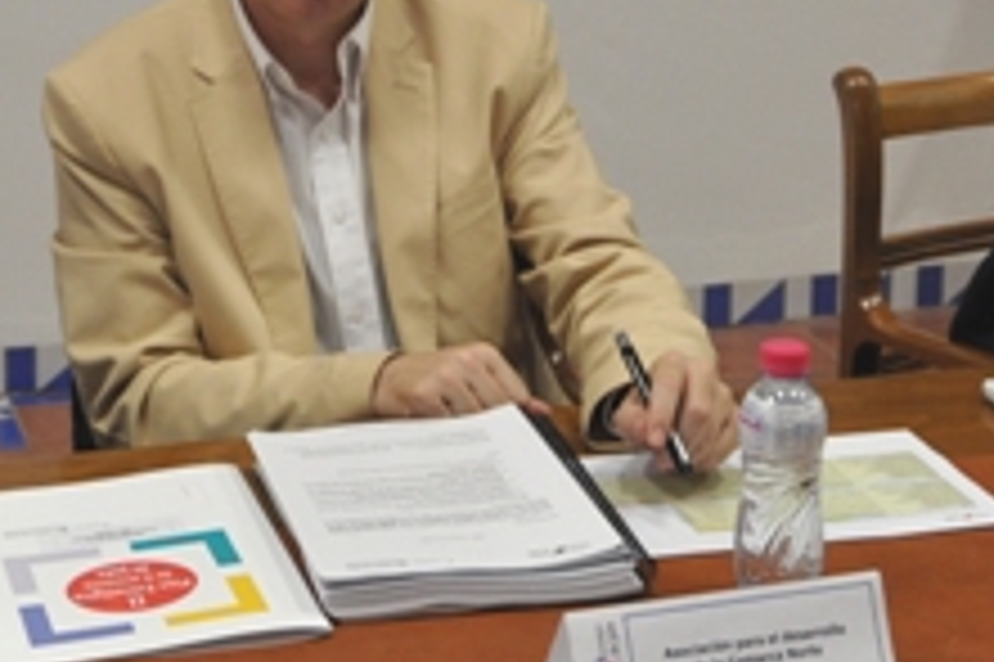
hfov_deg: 18.8
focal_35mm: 108
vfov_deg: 12.2
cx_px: 387
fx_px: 2992
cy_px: -205
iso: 640
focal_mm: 25
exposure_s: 1/60
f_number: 4
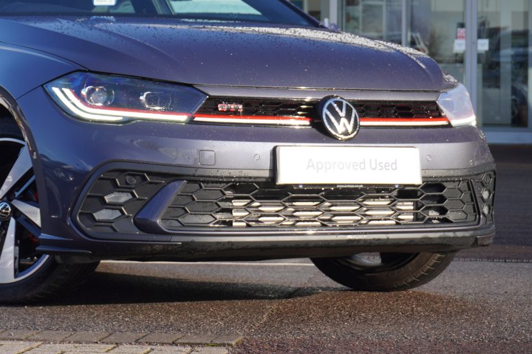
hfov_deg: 16.8
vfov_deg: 11.2
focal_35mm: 121
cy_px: 28
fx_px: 1787
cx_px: 102
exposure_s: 1/80
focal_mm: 41
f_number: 5.6
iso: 100
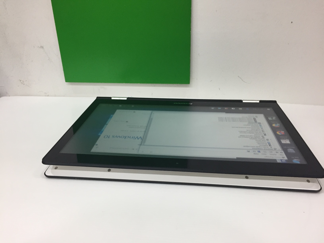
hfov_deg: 61.7
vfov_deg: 48.2
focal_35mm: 29
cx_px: 162
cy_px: 122
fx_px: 271
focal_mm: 4.15
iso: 64
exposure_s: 1/33
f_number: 2.2
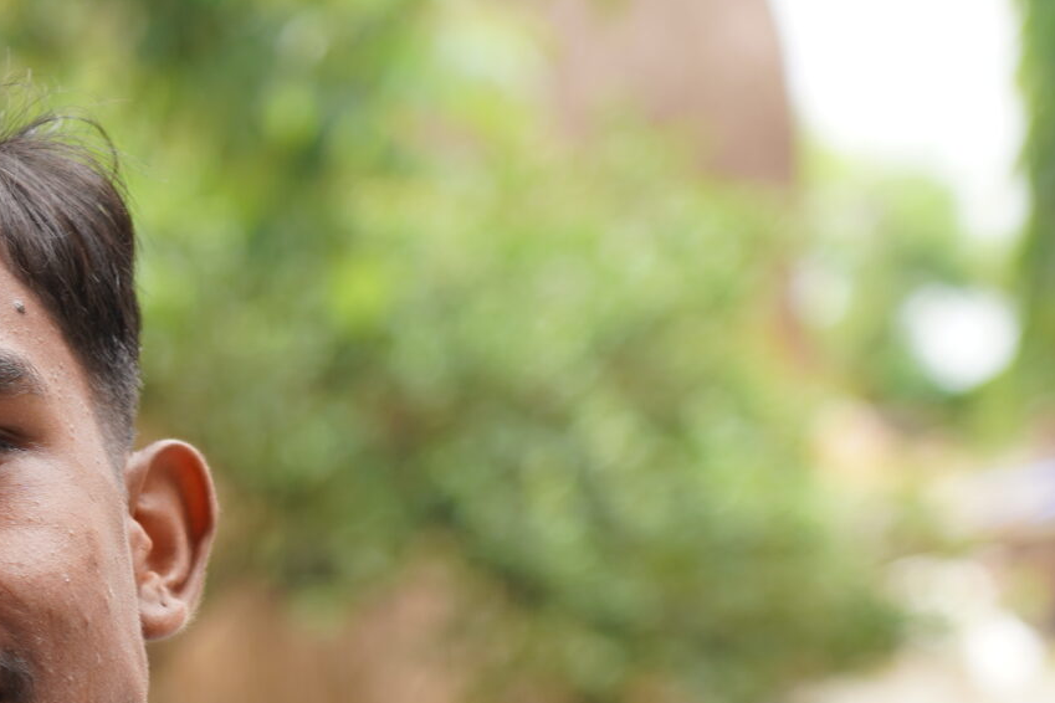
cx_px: 9
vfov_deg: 6.4
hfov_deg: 9.6
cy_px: 987
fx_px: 6271
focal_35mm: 214
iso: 125
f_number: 4
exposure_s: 1/160
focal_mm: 71
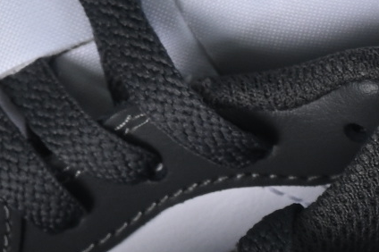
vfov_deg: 2.8
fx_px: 5186
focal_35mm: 493
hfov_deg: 4.2
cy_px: 433
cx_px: 184
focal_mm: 50
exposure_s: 1/60
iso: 160
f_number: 6.3
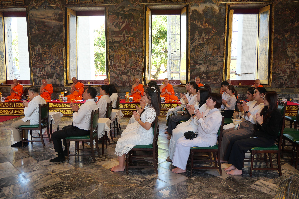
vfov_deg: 45.0
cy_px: 100
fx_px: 241
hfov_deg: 63.6
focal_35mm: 29
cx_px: 150
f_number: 4
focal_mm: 14
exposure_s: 1/30
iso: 200
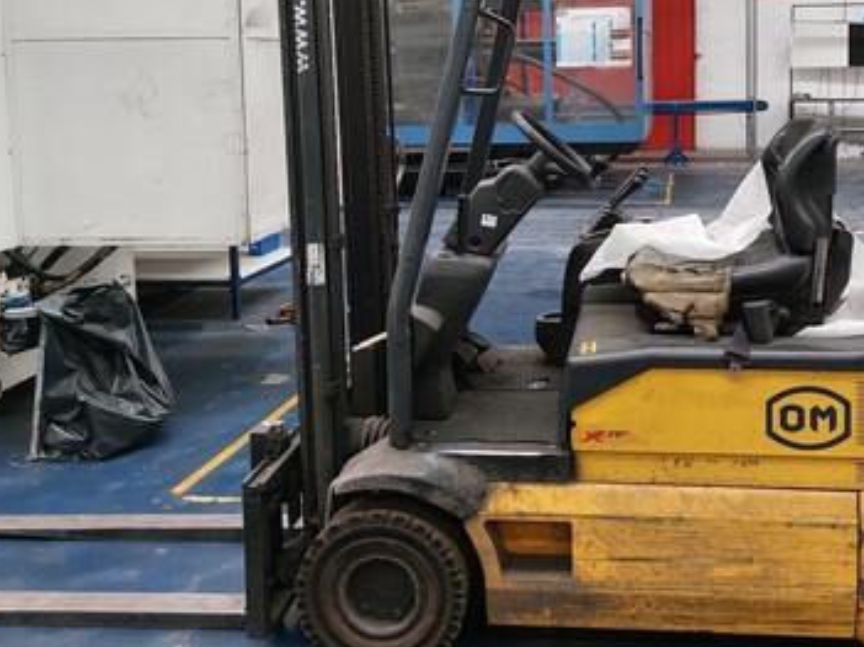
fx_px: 1023
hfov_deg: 45.4
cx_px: 546
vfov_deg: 34.3
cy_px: 157
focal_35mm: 41
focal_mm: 5.23
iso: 500
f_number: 1.8
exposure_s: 1/50
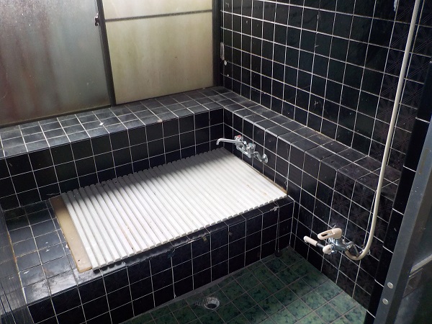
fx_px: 374
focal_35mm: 30
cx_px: 216
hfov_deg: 60.0
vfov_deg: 46.8
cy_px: 162
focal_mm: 4.1
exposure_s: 1/30
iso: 250
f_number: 3.3
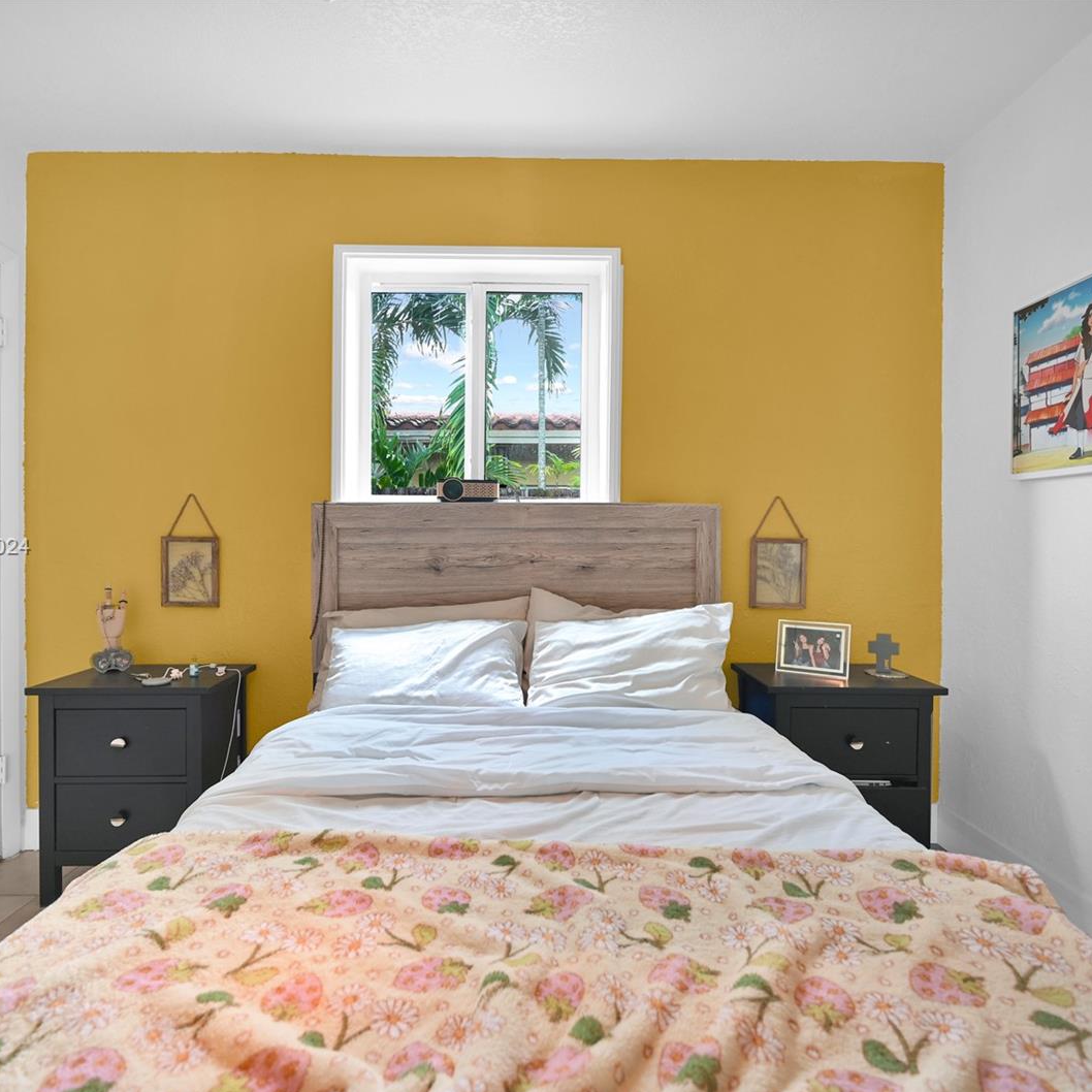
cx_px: 525
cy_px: 549
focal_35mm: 18
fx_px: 642
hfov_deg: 80.7
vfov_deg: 80.7
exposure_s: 1/15
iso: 125
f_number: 4
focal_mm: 14
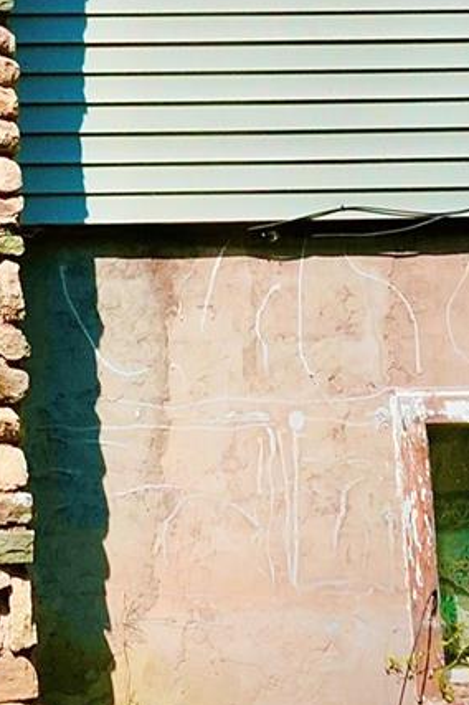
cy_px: -223
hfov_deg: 21.4
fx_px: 1064
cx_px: -206
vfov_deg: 29.3
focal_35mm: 54
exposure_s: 1/30
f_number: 22
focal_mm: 15.1
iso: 800
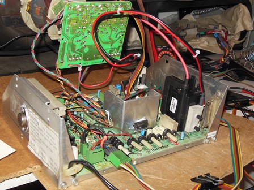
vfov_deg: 33.6
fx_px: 316
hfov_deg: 43.9
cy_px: 95
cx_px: 127
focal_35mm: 43
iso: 200
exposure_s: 1/30
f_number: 3.8
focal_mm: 7.7
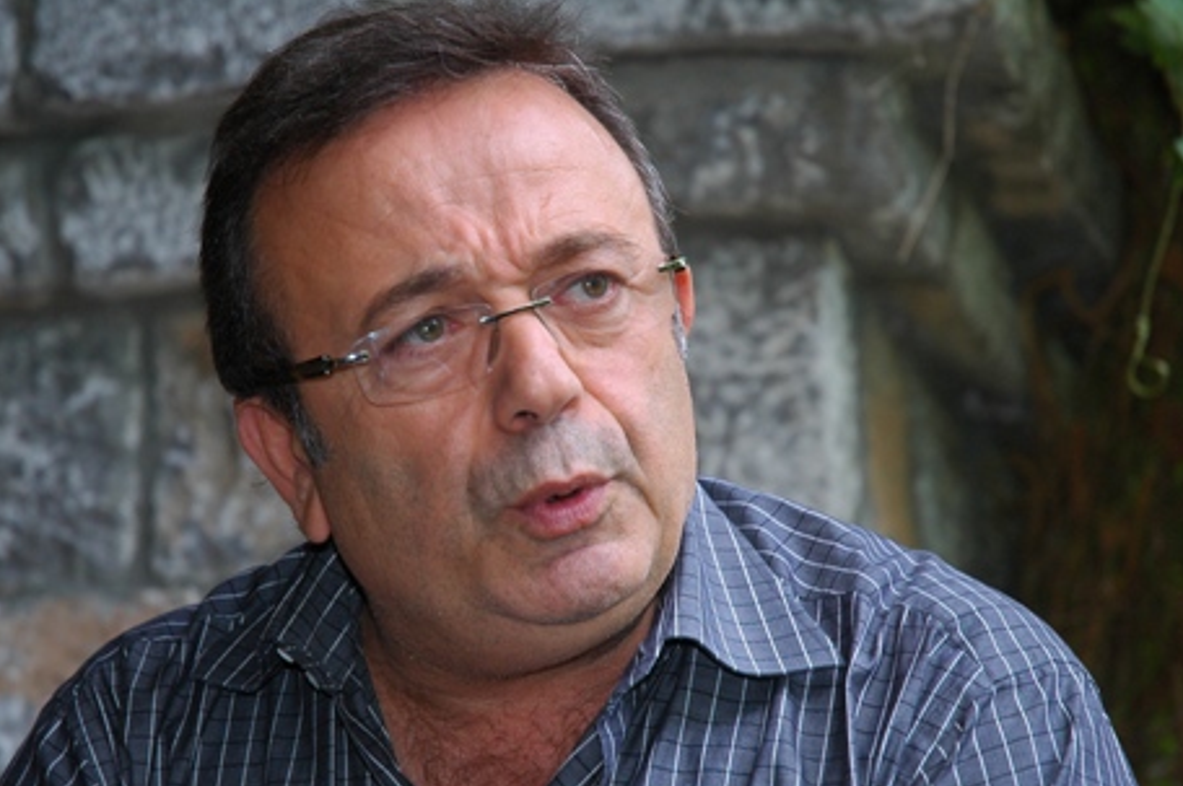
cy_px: 462
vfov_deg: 10.6
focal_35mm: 129
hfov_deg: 15.9
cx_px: 576
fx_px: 4234
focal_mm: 70
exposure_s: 1/125
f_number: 4.5
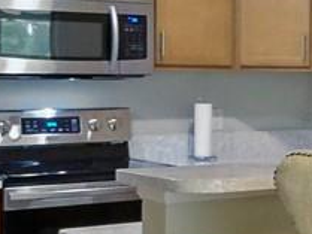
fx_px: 965
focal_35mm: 107
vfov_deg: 13.8
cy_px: 118
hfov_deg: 15.2
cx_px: 605
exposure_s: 1/30
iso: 3200
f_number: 4
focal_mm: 7
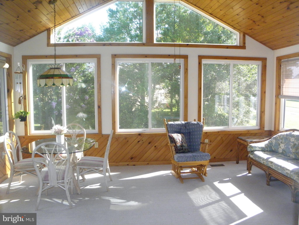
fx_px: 242
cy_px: 112
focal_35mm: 28
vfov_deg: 49.7
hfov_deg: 63.4
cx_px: 150
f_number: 3.5
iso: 400
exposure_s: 1/250
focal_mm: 5
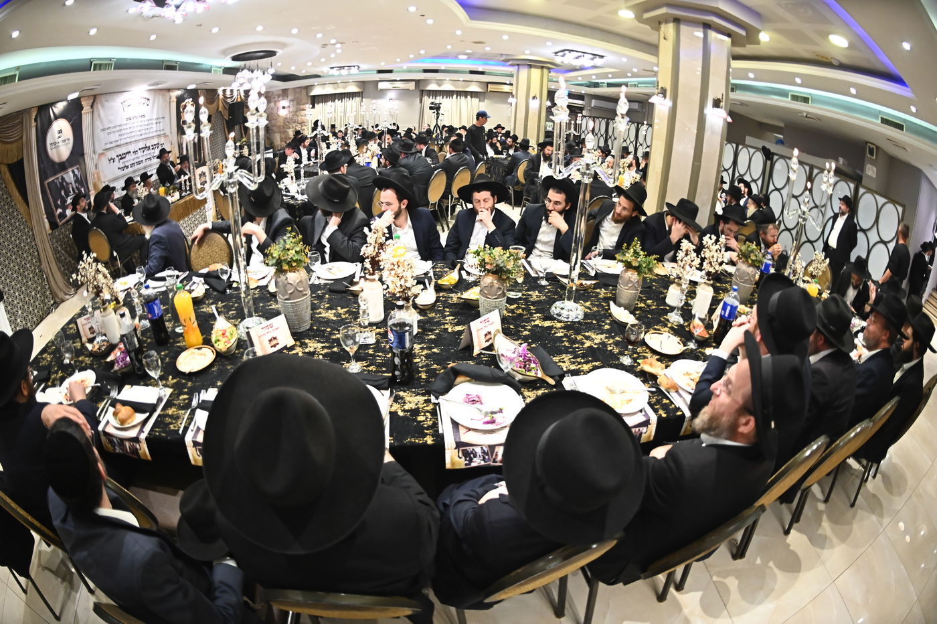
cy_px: 312
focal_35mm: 16
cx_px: 468
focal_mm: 16
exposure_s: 1/160
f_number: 3.5
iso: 3200
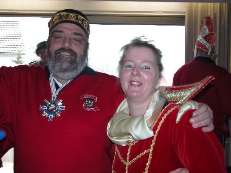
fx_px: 360
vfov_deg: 27.0
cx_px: 116
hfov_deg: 35.5
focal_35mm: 54
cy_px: 86
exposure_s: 1/30
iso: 100
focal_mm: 13.7
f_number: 3.1
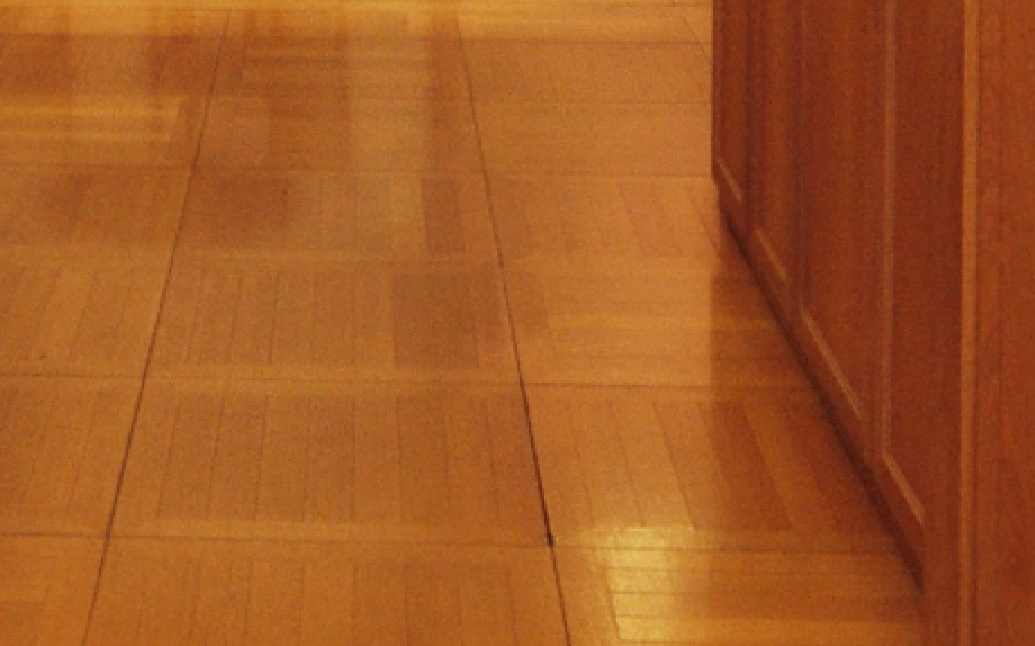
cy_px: -531
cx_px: 263
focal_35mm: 85
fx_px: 2396
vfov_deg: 13.7
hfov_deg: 24.1
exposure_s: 1/60
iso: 450
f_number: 4
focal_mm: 10
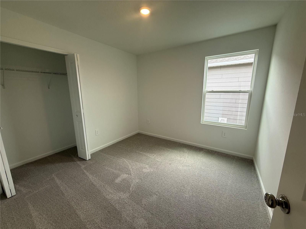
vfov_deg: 85.7
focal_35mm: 14
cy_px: 114
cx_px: 153
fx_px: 124
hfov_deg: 102.1
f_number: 2.2
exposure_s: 1/120
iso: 80
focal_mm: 2.22
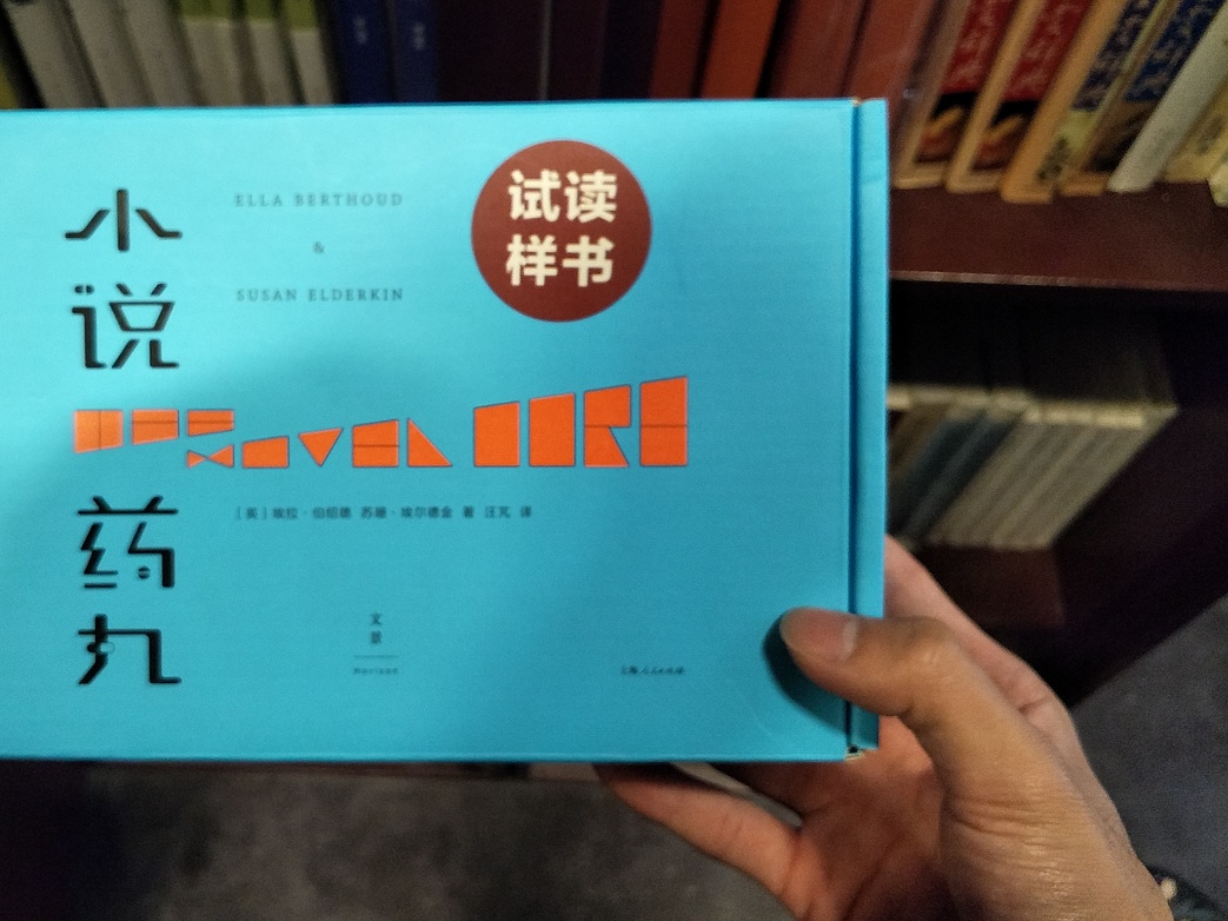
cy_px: 450
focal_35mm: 27
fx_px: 958
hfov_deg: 64.6
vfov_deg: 51.3
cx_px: 479
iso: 384
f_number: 1.7
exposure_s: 1/33
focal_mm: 3.79
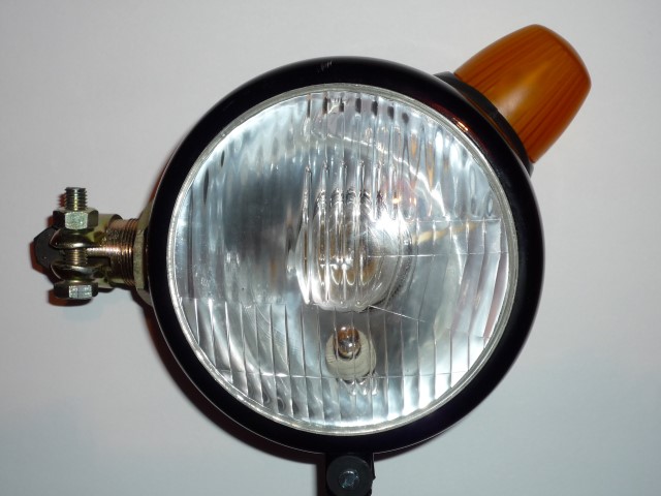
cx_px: 330
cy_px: 248
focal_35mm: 63
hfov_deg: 30.7
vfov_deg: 23.3
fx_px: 1203
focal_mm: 9.3
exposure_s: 1/40
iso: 100
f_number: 4.3
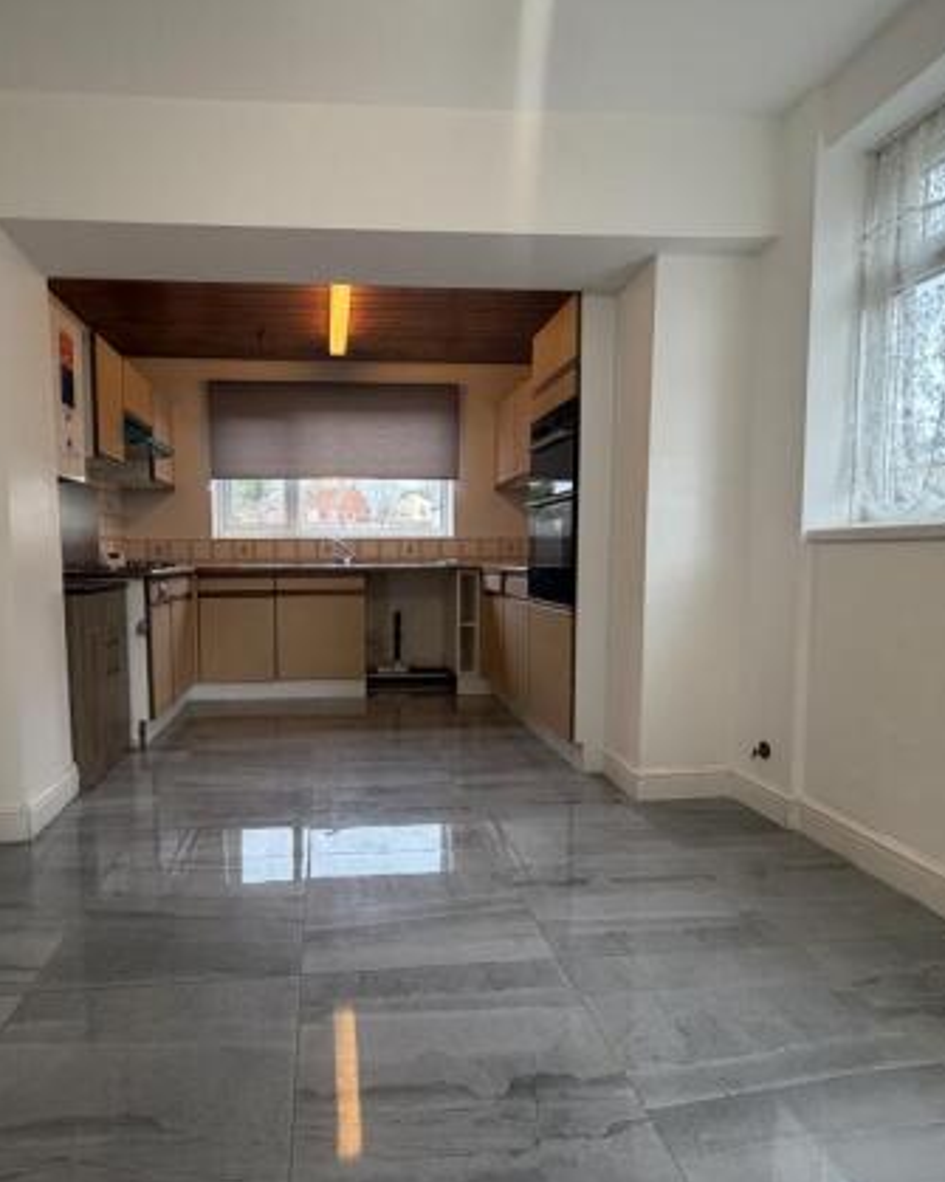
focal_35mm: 19
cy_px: 611
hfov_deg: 70.3
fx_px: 664
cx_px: 388
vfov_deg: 83.3
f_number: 2.2
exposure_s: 1/100
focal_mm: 2.22
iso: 250
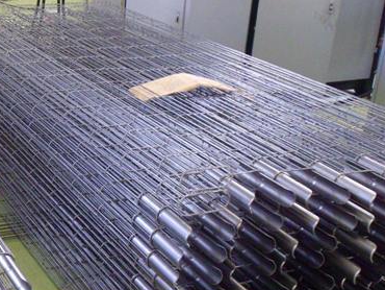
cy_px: 178
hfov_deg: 27.4
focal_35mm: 67
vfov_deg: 21.9
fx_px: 746
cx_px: 4
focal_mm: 5.6
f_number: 3.3
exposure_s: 1/76
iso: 100
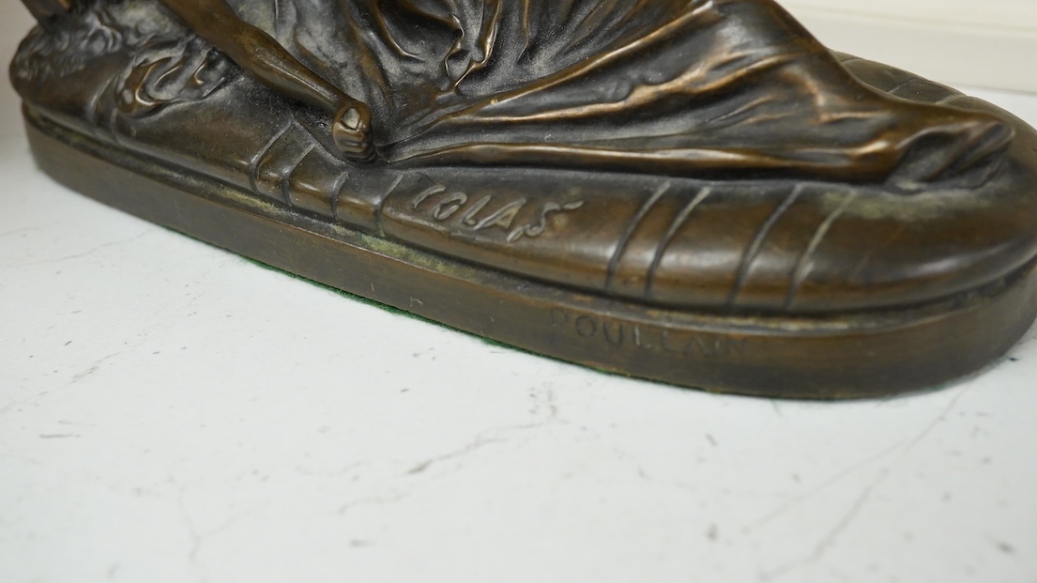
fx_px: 1320
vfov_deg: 24.9
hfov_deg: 42.9
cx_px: 512
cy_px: 247
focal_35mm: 48
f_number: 10
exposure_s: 1/160
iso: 2500
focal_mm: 30
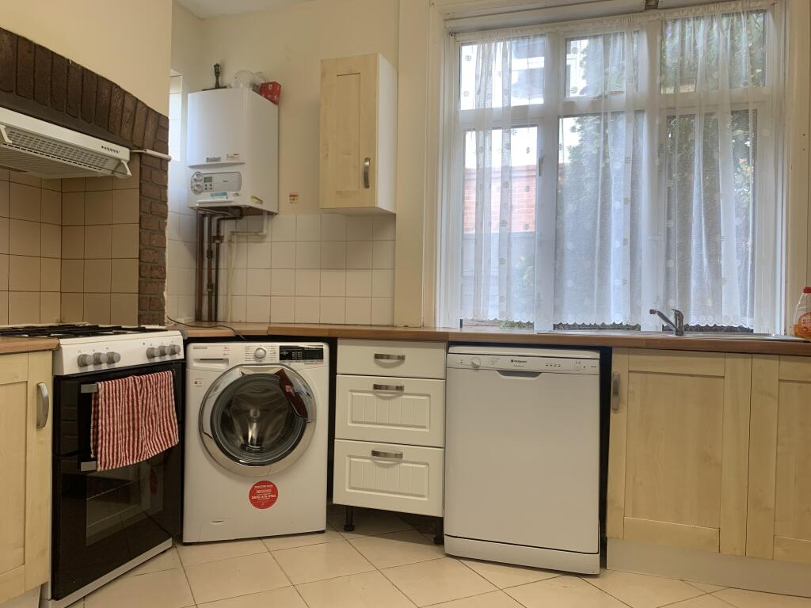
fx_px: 609
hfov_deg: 67.3
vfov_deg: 53.1
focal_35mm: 26
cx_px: 406
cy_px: 304
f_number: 1.8
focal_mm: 4.25
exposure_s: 1/100
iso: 50
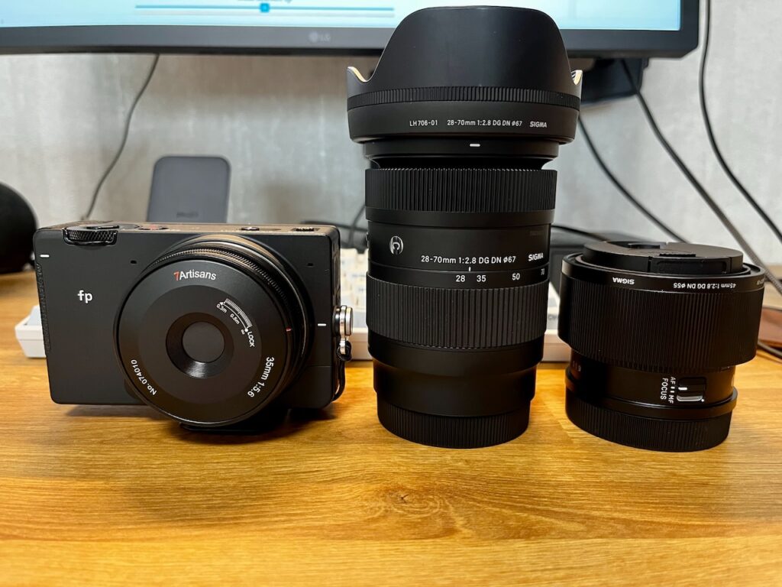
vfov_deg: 53.1
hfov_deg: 67.3
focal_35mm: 26
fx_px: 587
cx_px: 391
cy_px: 294
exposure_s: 1/60
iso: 400
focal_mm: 5.1
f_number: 1.6
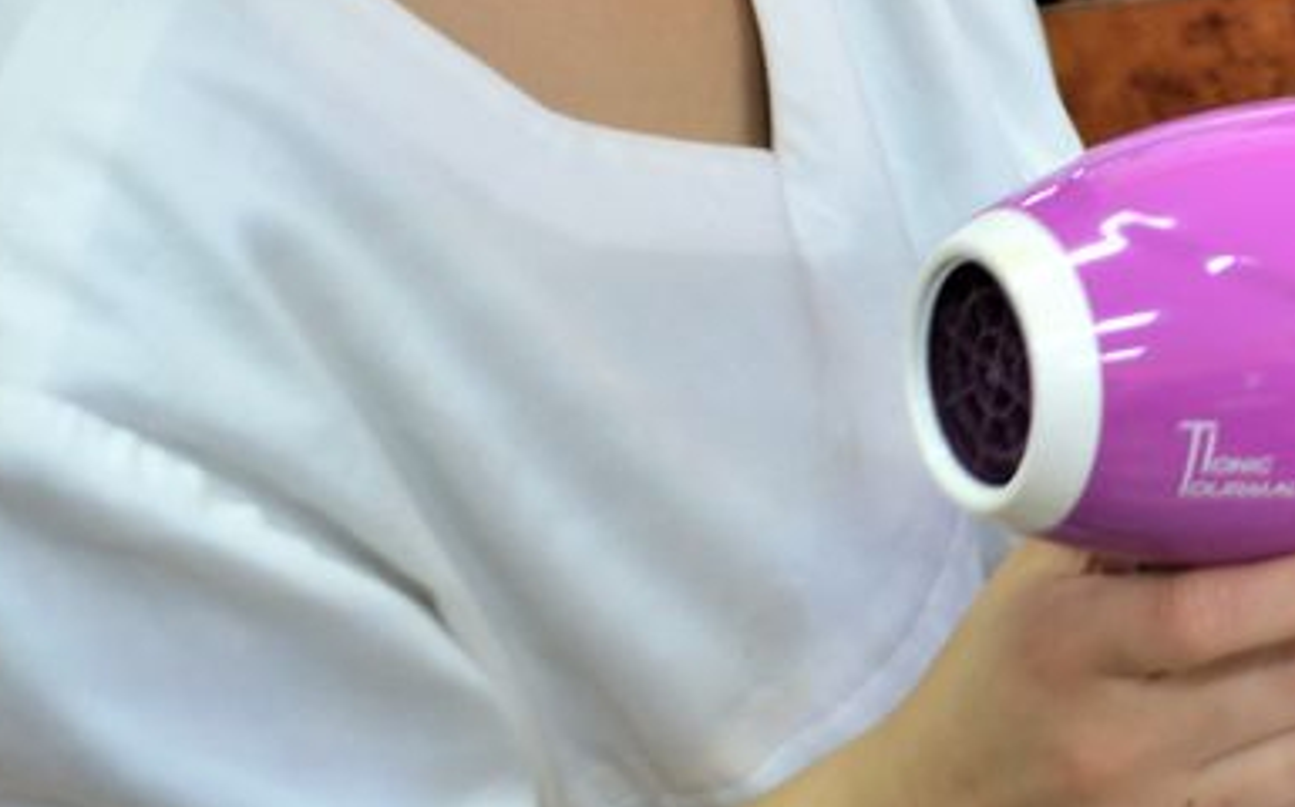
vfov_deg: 15.3
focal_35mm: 83
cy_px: -54
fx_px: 2927
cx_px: 1332
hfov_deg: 23.7
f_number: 3.8
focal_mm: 22
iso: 400
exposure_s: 1/40
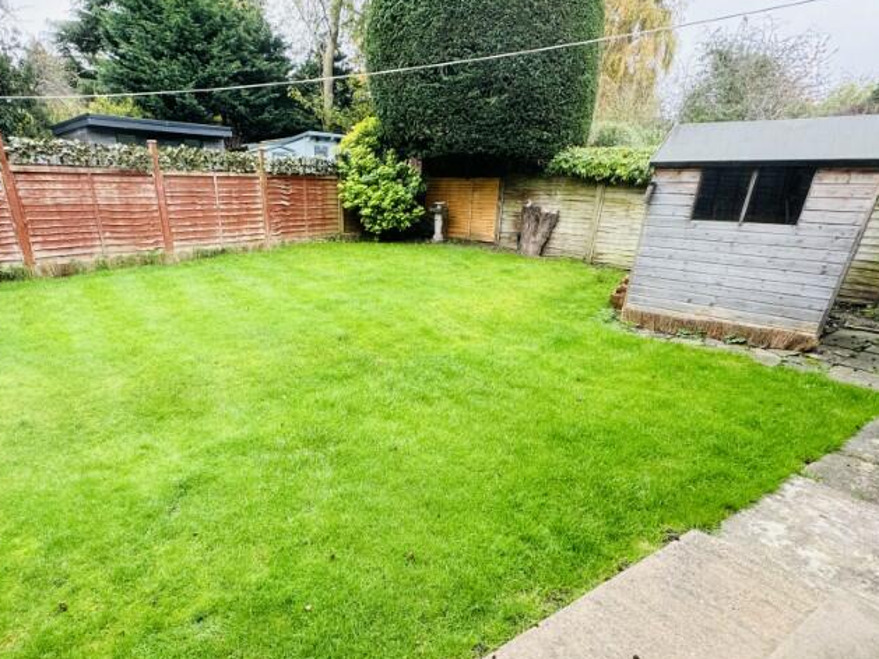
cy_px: 388
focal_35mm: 19
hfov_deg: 84.1
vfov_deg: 68.2
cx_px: 374
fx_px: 483
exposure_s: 1/99
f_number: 2.2
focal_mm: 2.22
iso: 100
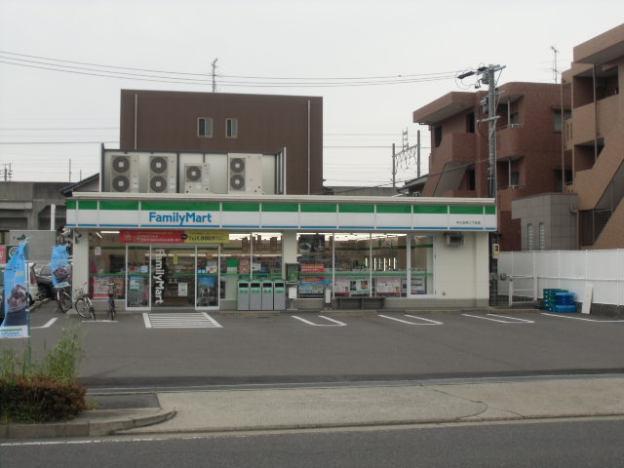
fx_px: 937
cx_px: 312
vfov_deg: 28.0
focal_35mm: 52
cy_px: 234
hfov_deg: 36.8
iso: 64
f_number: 4.3
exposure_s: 1/80
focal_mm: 9.16
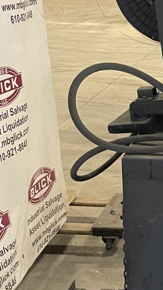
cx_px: 274
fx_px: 653
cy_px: 186
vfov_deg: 24.9
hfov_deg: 13.1
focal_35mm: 85
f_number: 1.6
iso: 500
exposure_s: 1/60
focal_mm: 4.2
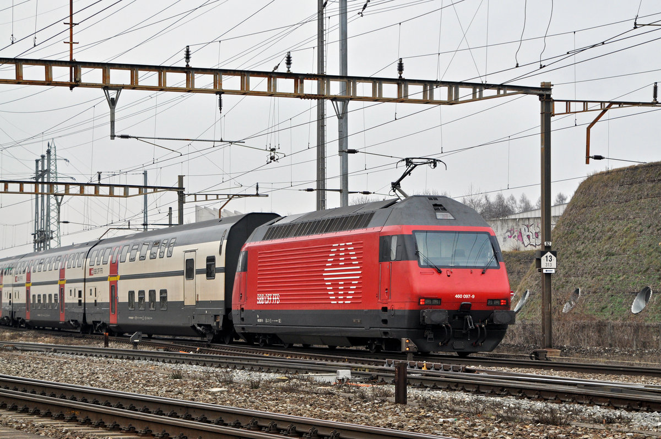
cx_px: 330
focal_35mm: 105
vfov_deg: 13.0
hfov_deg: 19.5
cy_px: 220
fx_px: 1926
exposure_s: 1/800
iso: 400
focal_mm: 70
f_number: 5
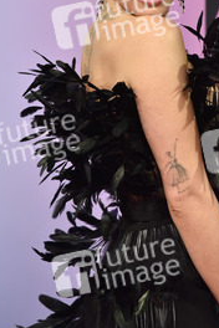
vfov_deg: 7.1
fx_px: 2628
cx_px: 152
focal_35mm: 288
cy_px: 82
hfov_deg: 4.8
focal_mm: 190
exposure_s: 1/200
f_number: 5.6
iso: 2000
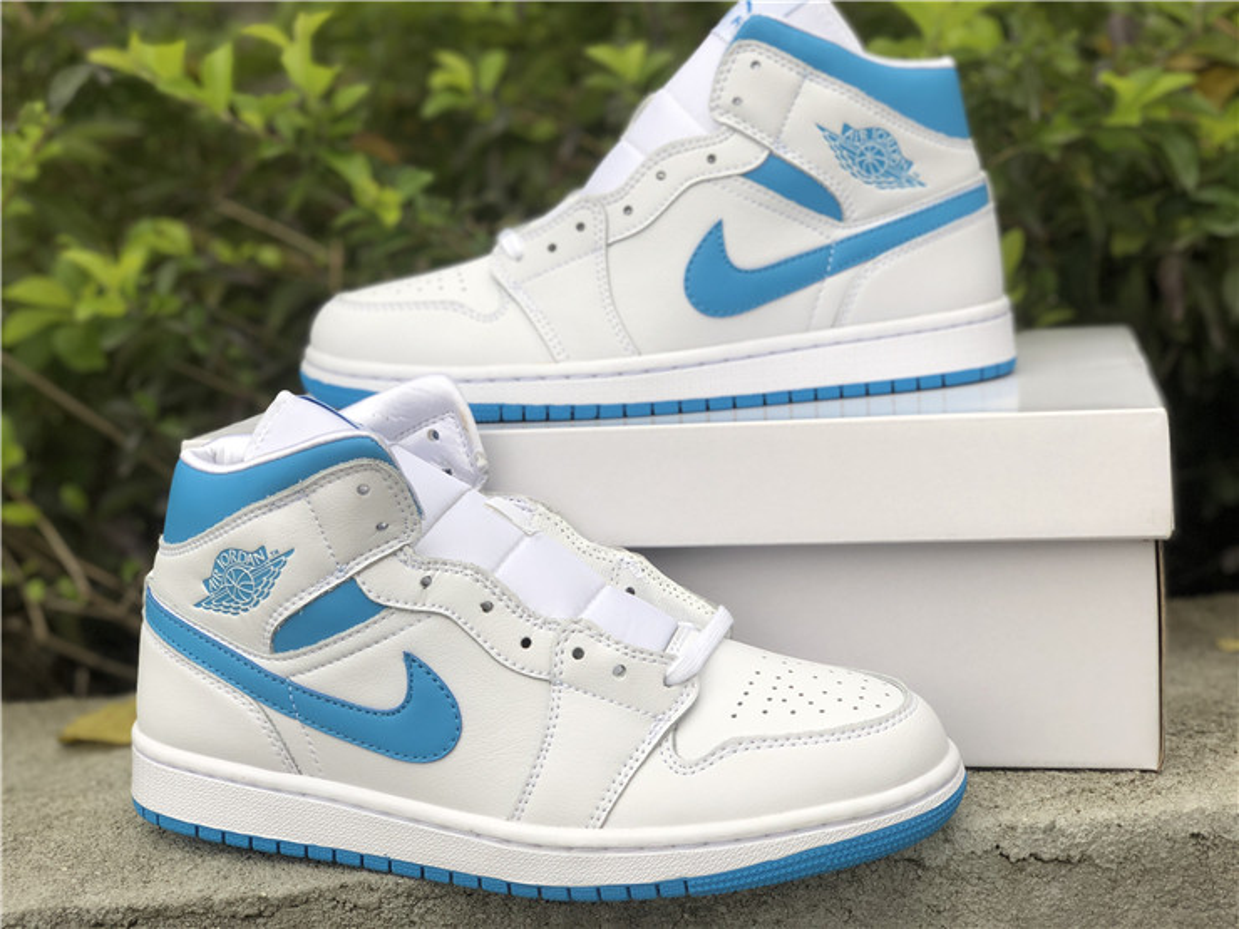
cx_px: 620
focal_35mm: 52
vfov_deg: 28.0
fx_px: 1861
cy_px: 464
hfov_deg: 36.8
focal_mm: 6
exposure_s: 1/120
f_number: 2.4
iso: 32
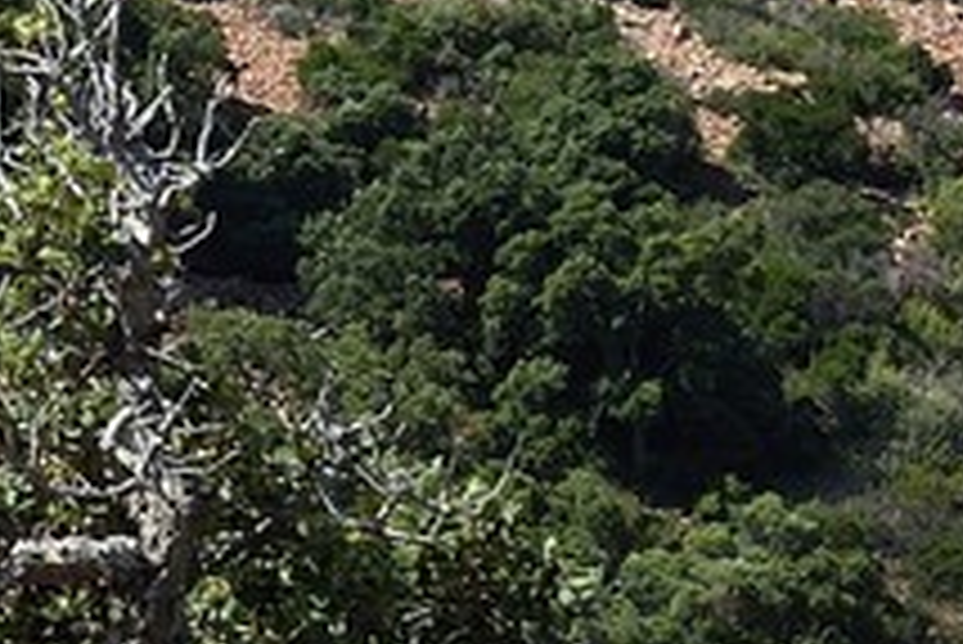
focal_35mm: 284
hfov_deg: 7.2
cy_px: -838
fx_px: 7602
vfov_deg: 4.7
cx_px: -171
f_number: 10
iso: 200
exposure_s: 1/250
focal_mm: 38
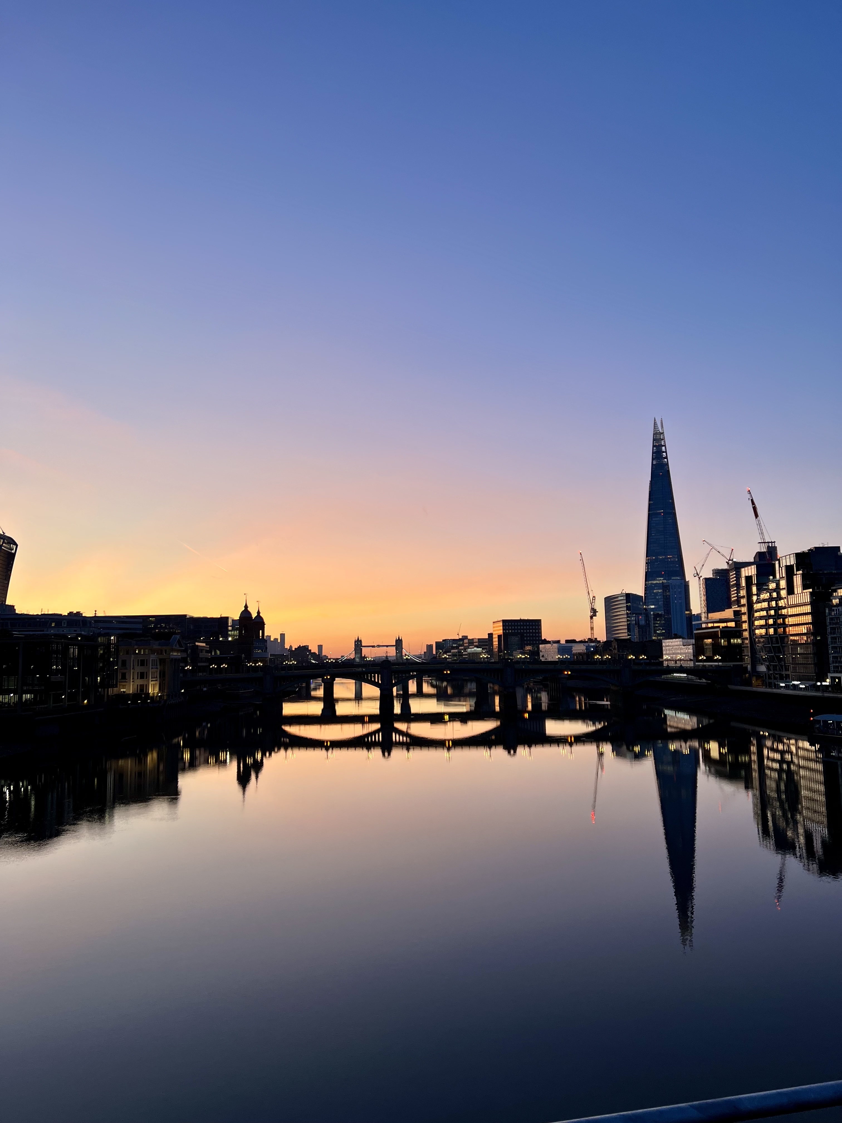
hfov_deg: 53.1
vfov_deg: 67.3
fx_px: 843
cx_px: 421
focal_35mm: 26
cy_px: 562
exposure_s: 1/121
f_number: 1.5
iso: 64
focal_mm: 5.7
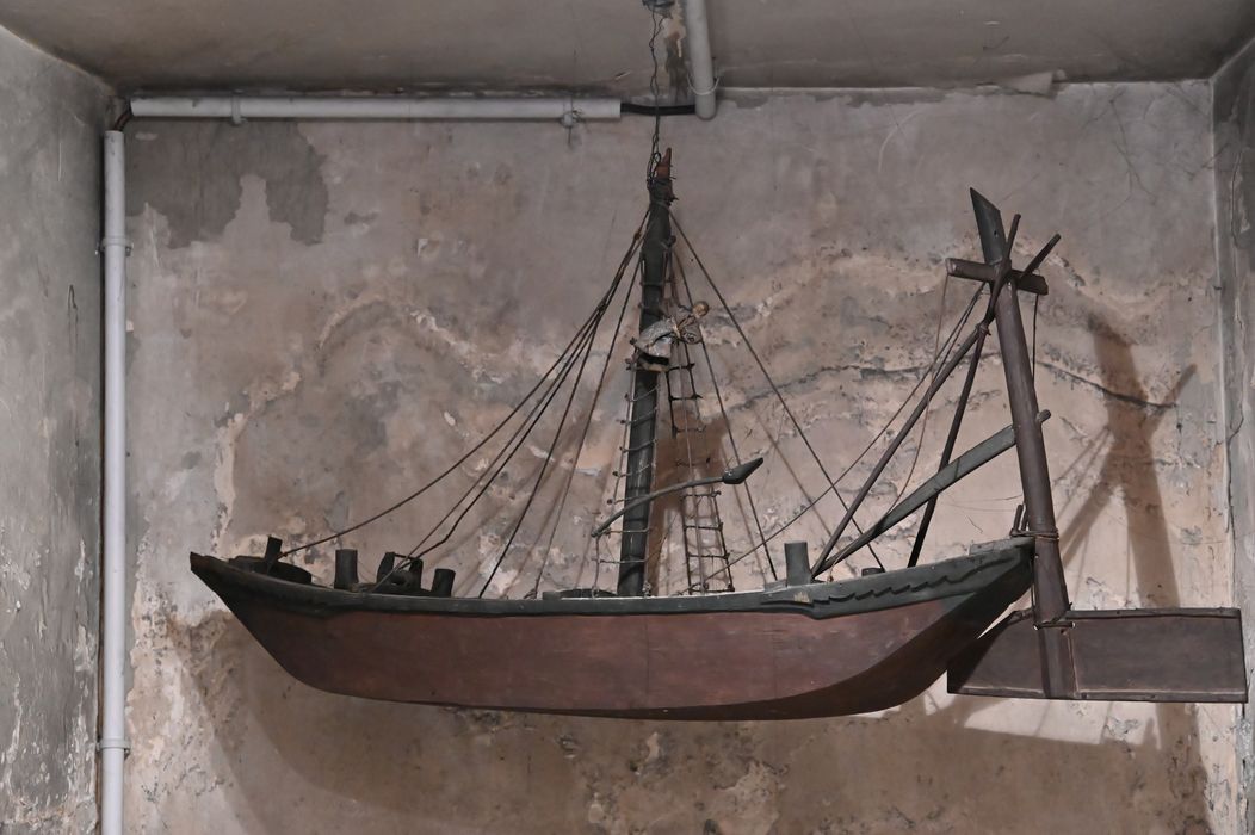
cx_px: 628
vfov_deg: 15.0
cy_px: 418
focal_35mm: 91
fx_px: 3170
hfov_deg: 22.4
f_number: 6.3
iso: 10000
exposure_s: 1/100
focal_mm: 91
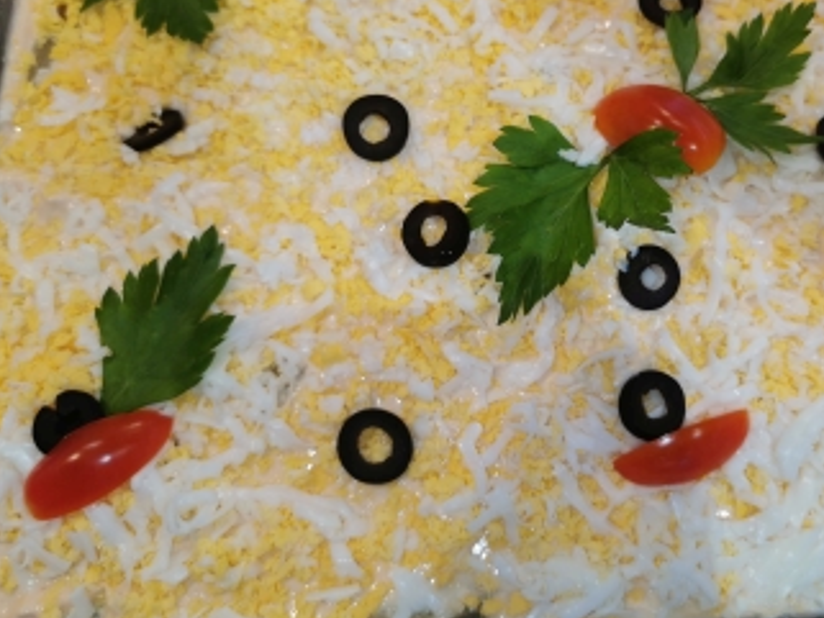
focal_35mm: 42
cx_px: 542
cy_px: 201
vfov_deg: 34.0
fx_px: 1000
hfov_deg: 44.2
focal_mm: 5.56
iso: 80
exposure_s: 1/100
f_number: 1.6
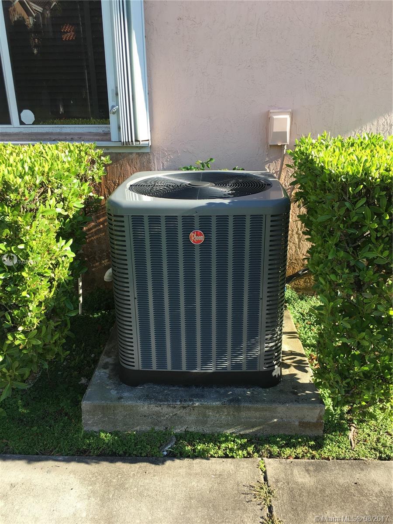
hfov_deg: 48.2
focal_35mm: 29
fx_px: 439
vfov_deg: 61.7
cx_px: 196
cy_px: 262
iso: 25
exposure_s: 1/304
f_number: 2.2
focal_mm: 4.15
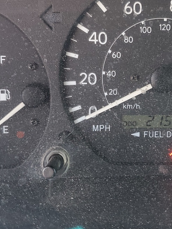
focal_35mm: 64
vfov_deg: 30.3
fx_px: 424
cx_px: 163
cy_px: 116
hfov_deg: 22.3
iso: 51
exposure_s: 1/60.2
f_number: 1.5
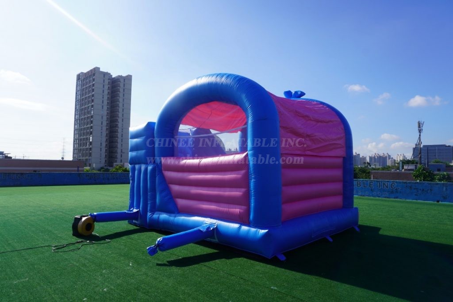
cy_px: 151
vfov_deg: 53.1
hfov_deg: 73.7
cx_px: 226
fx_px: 302
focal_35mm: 24
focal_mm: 16
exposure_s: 1/200
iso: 100
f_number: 10
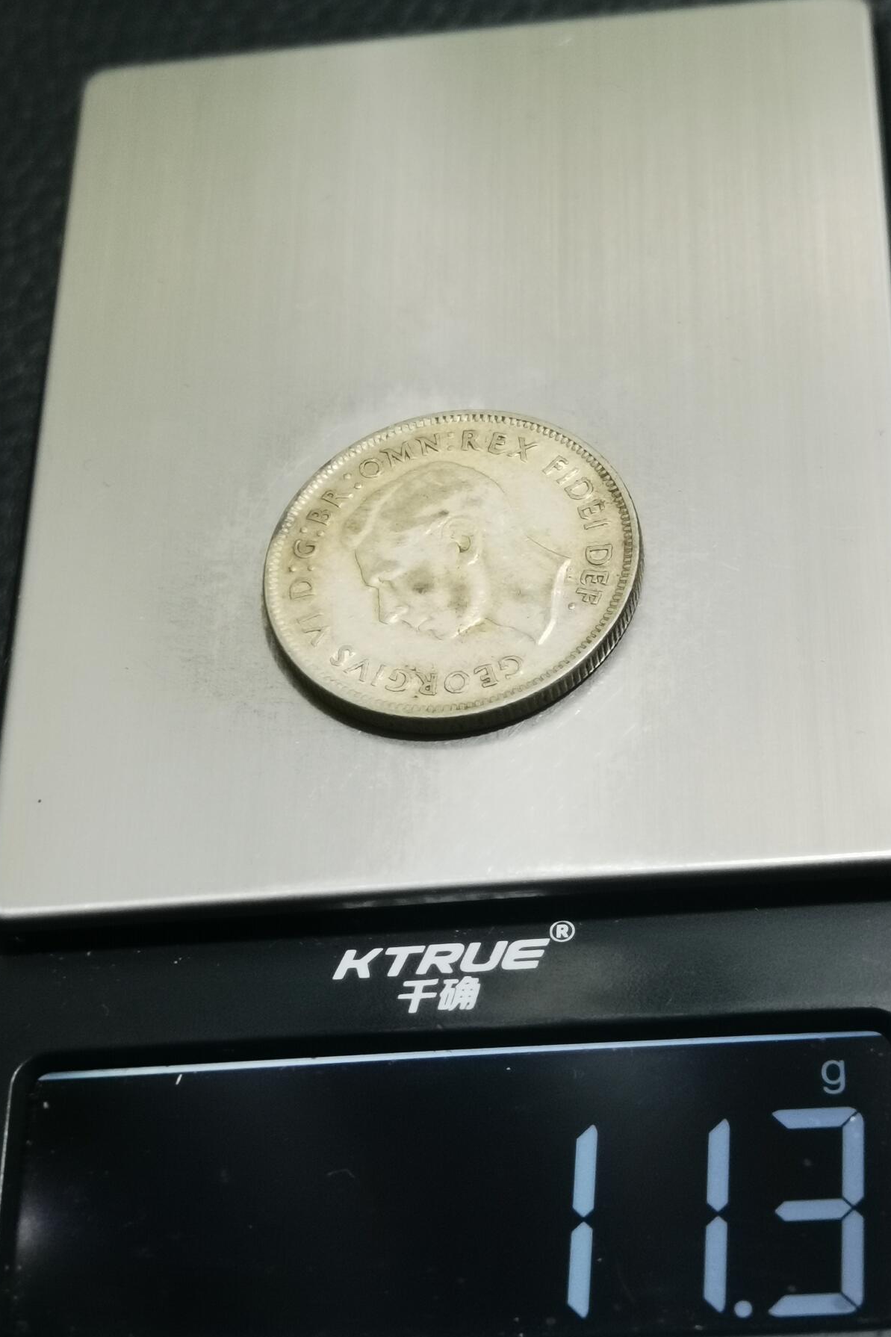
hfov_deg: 20.0
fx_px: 2525
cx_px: 494
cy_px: 670
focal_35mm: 68
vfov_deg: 29.7
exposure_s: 1/100
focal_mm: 6.67
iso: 160
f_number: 1.9
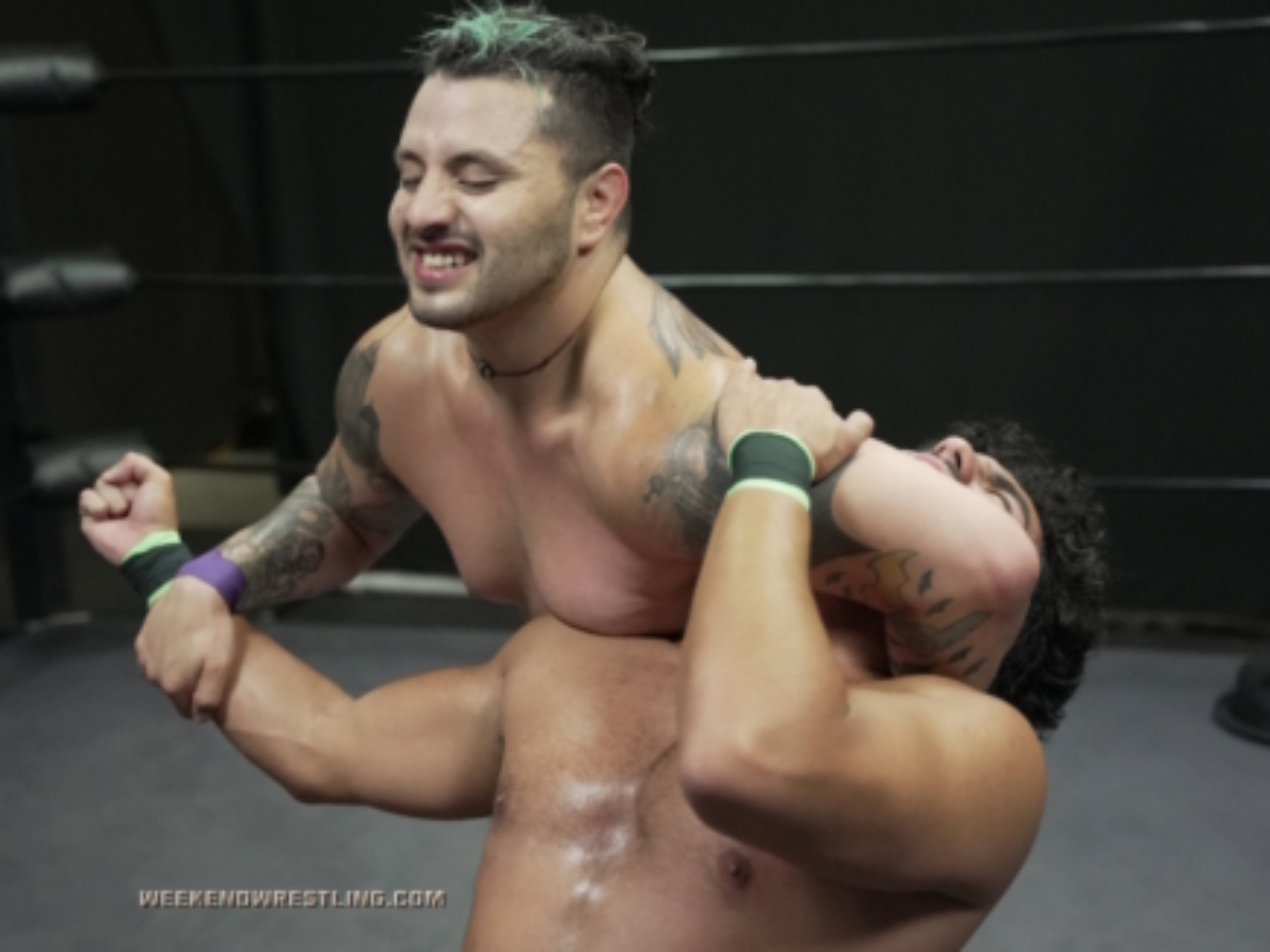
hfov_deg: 36.7
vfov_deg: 27.9
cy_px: 473
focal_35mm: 52
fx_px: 1915
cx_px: 599
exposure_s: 1/400
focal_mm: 47.2
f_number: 2.8
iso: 10000
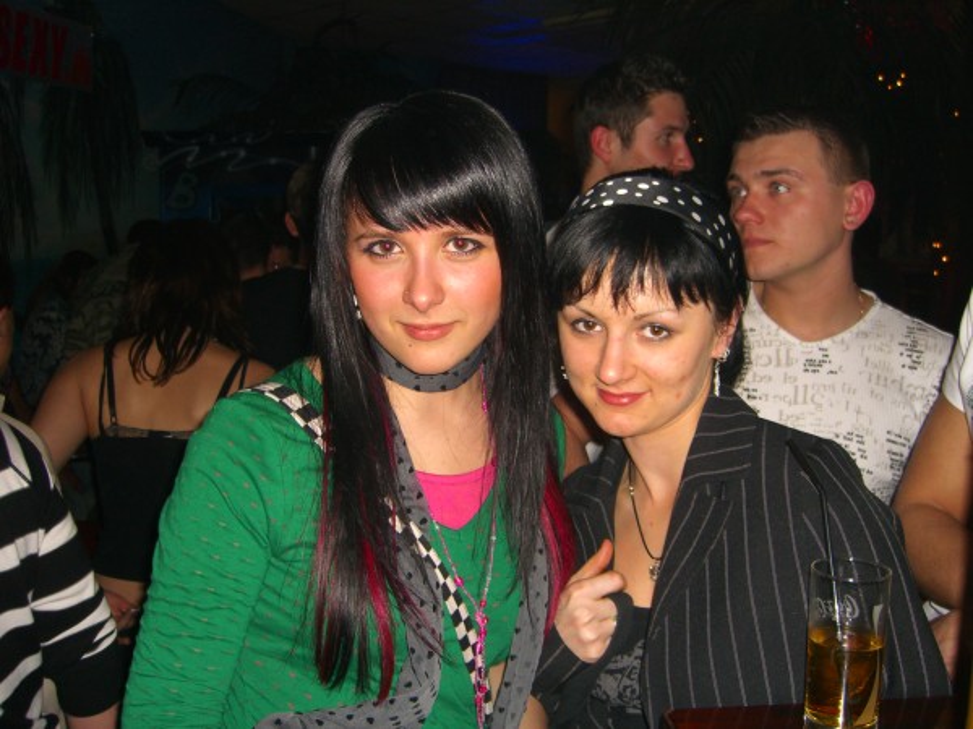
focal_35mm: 38
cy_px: 364
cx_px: 486
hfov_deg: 49.0
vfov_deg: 37.7
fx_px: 1068
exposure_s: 1/60
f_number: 2.8
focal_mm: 7.9
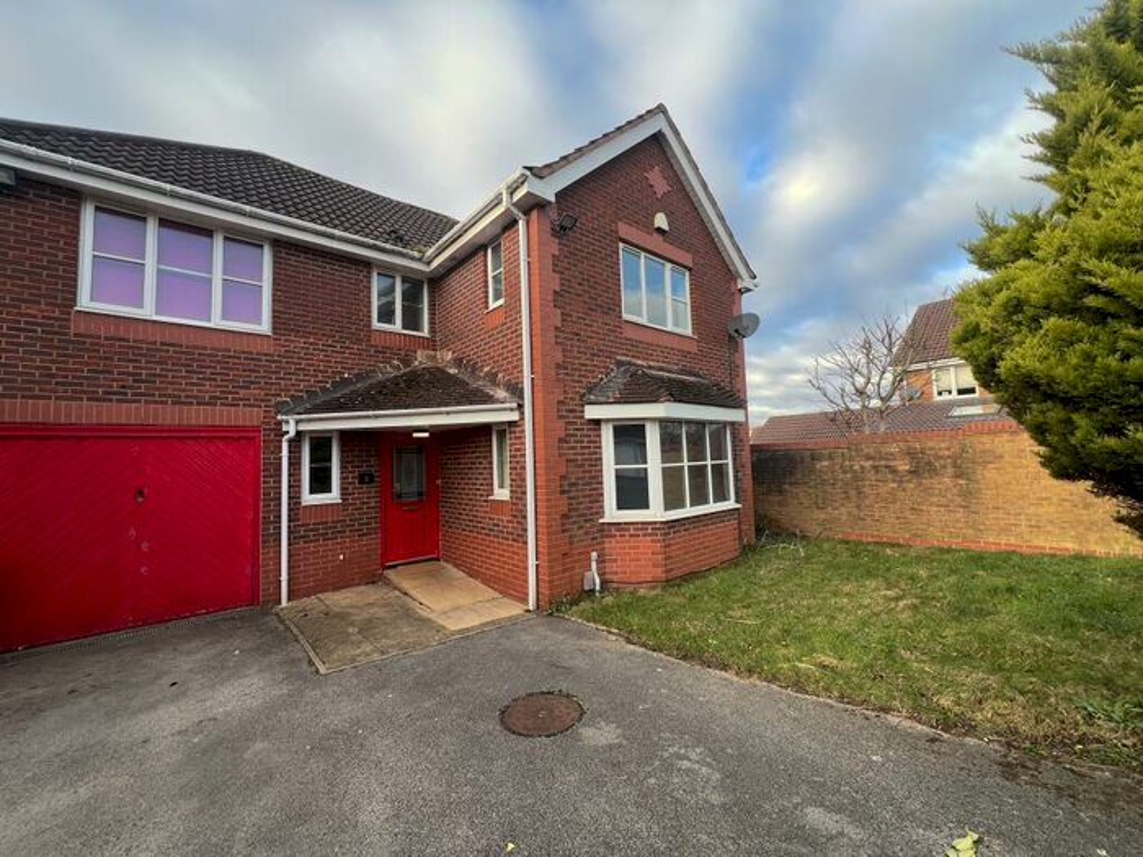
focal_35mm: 13
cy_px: 428
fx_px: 429
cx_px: 572
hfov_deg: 106.2
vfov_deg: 89.9
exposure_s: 1/199
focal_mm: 1.57
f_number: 1.8
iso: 32
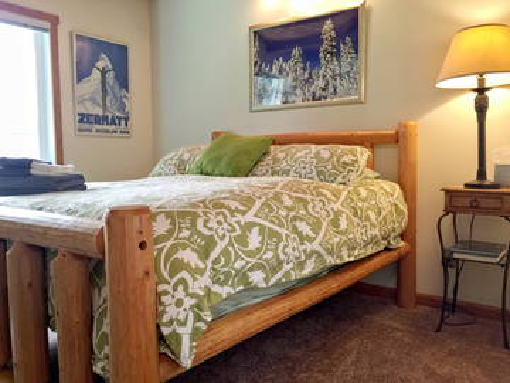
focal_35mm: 29
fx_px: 427
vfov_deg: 48.2
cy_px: 192
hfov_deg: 61.7
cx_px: 255
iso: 32
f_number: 2.2
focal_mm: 4.15
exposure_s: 1/15
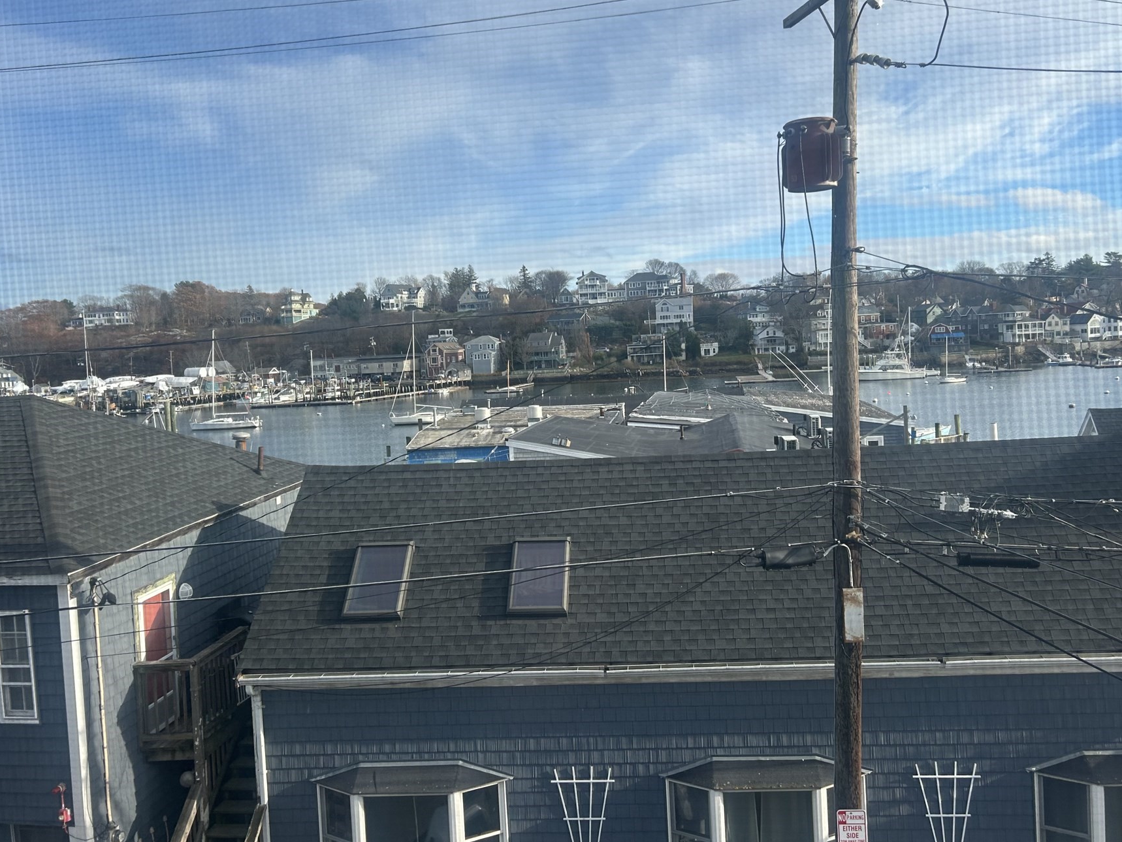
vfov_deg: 45.4
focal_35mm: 31
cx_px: 579
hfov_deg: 58.3
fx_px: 1005
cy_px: 376
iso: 50
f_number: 1.5
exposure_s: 1/1669
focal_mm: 5.7
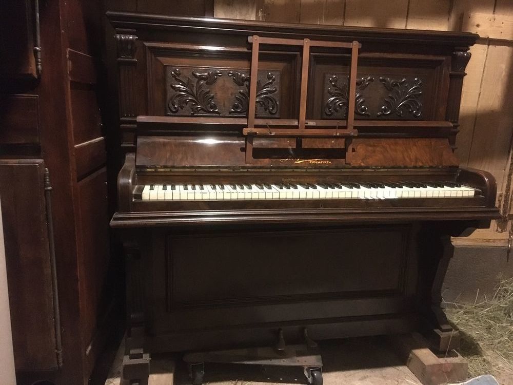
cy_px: 192
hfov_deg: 61.7
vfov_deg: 48.2
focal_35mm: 29
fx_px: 430
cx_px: 256
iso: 1000
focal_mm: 4.15
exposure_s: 1/17
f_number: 2.2
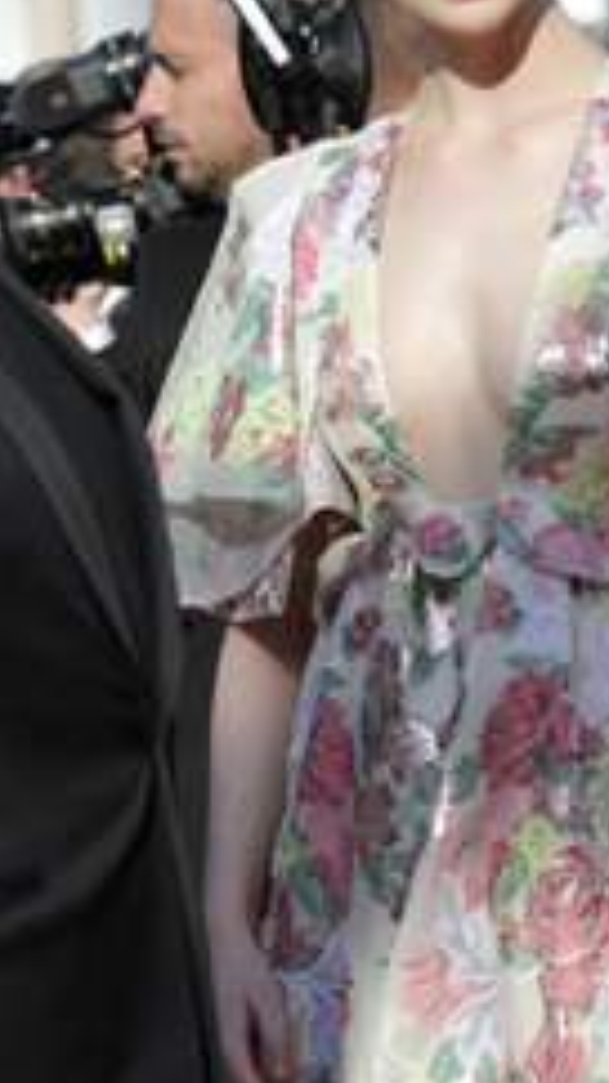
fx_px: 14910
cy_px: 233
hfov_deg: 2.3
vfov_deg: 4.2
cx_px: 519
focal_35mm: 519
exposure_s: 1/640
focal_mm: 300
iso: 800
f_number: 13
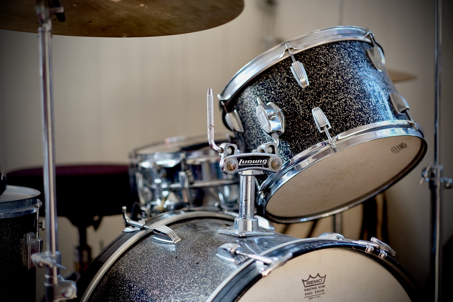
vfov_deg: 16.3
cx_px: 226
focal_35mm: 84
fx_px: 1057
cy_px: 151
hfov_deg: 24.2
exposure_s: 1/150
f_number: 1.2
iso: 400
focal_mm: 56
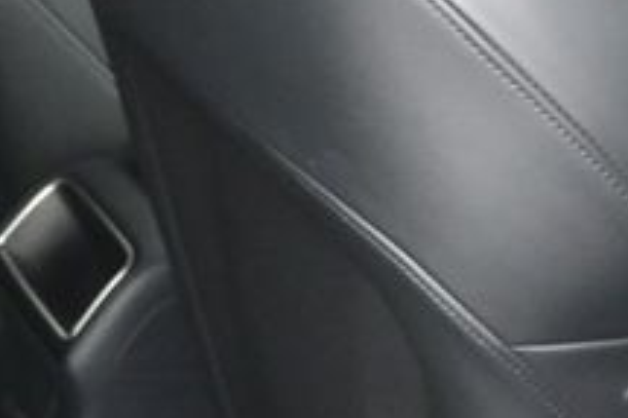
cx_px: -424
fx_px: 2405
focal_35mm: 138
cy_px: 446
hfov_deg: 13.6
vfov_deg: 9.8
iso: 800
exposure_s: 1/60
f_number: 3.5
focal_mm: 11
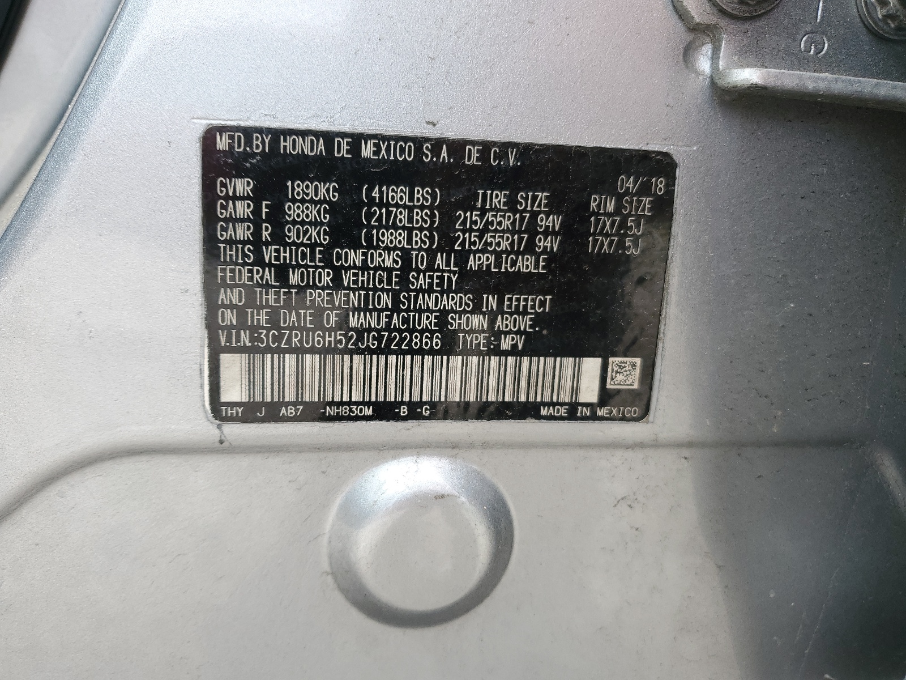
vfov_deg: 53.1
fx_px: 680
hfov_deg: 67.3
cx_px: 453
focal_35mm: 26
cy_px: 340
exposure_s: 1/357
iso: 50
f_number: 1.5
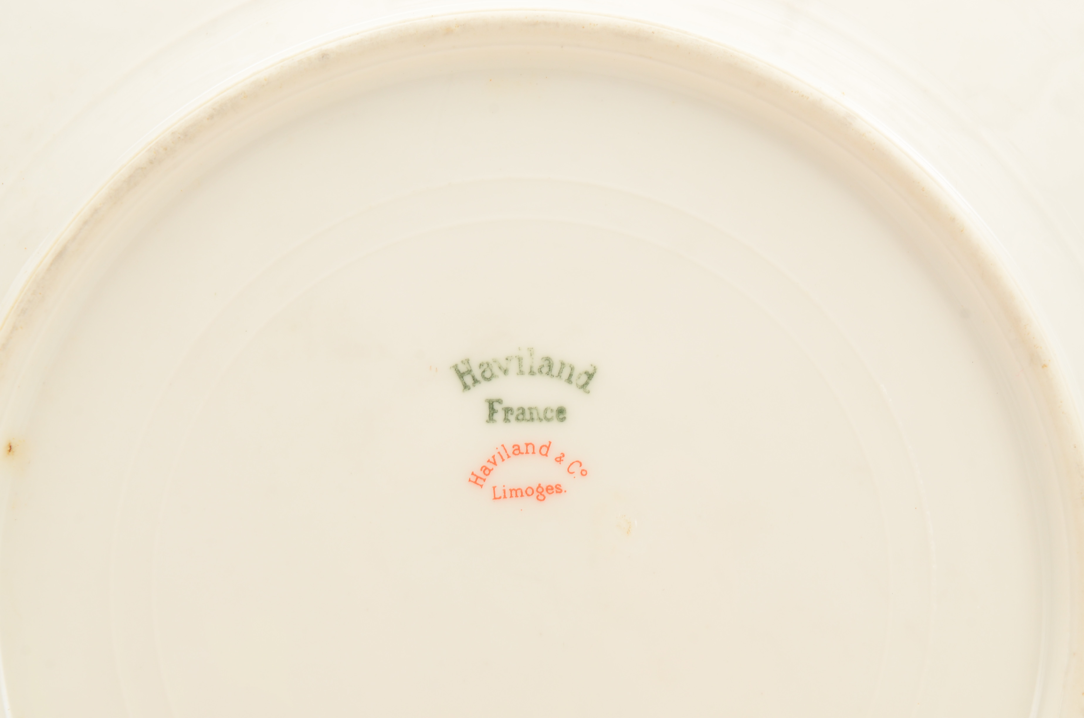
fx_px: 2479
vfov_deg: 16.5
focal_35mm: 82
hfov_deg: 24.7
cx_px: 542
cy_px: 359
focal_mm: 55
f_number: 13
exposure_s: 1/60
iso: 320
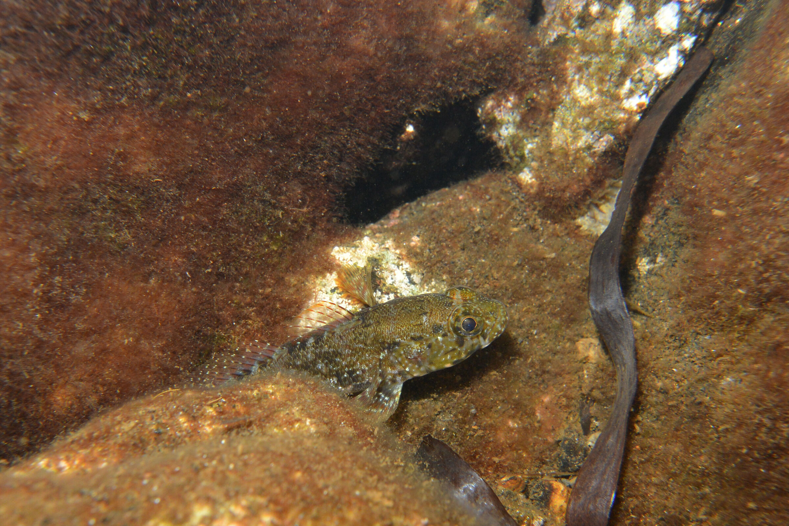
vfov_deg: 45.0
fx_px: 636
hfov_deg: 63.7
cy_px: 263
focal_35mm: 29
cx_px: 394
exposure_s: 1/60
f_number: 6.3
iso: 160
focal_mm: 11
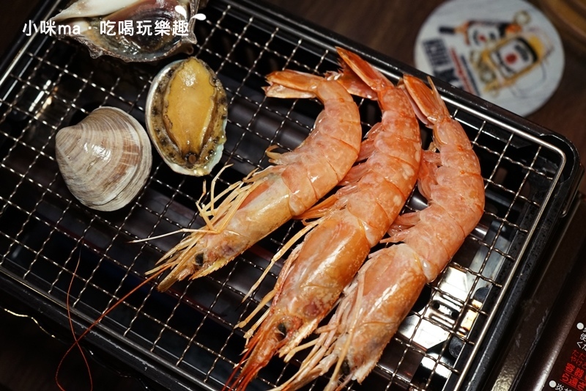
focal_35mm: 46
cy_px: 196
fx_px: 749
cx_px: 293
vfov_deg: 29.2
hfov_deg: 42.8
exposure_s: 1/60
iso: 2000
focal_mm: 46
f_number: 4.5
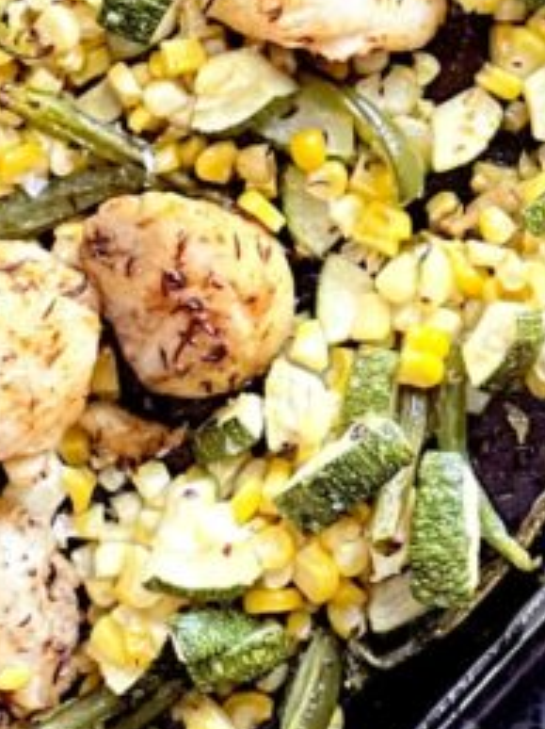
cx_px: 672
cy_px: -497
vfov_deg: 7.0
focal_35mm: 277
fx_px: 5824
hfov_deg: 5.3
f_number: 2.8
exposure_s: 1/40
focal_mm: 9
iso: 200
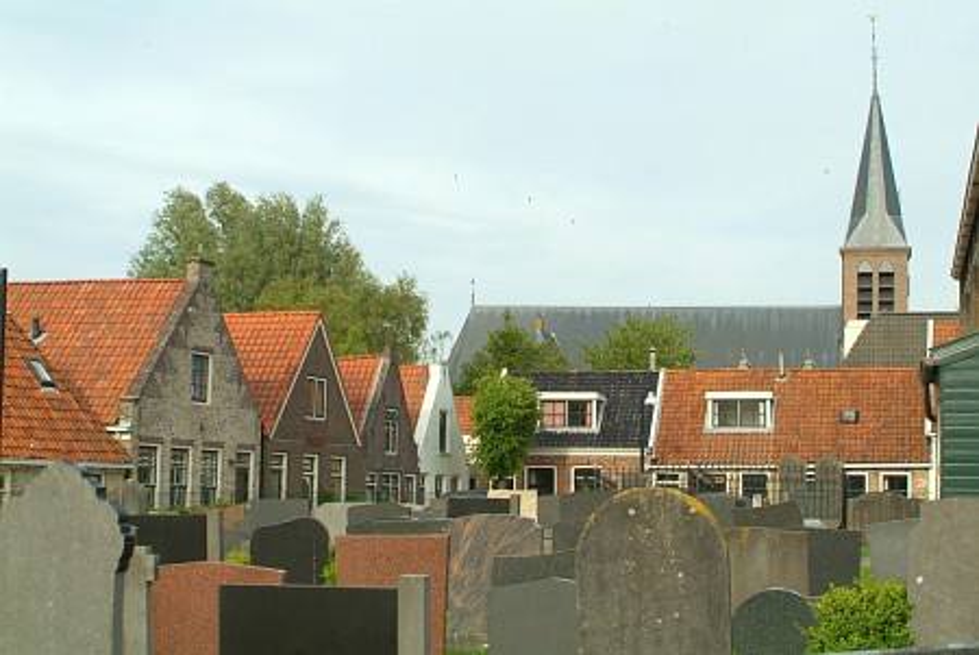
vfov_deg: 22.7
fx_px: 1633
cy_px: 328
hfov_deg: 33.4
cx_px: 490
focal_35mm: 60
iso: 400
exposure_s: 1/500
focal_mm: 40
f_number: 9.5
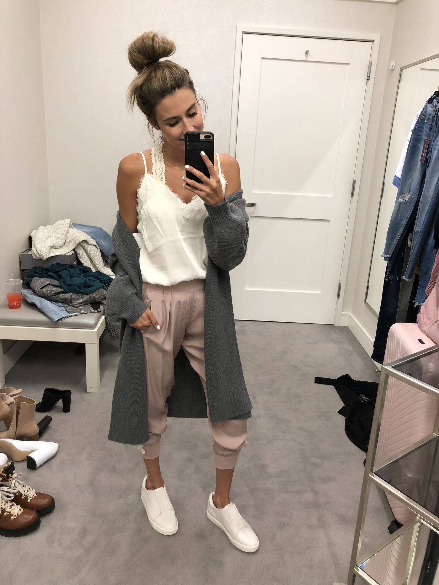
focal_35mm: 28
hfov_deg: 49.8
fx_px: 473
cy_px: 292
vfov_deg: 63.4
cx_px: 220
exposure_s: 1/24
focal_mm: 3.99
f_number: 1.8
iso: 40
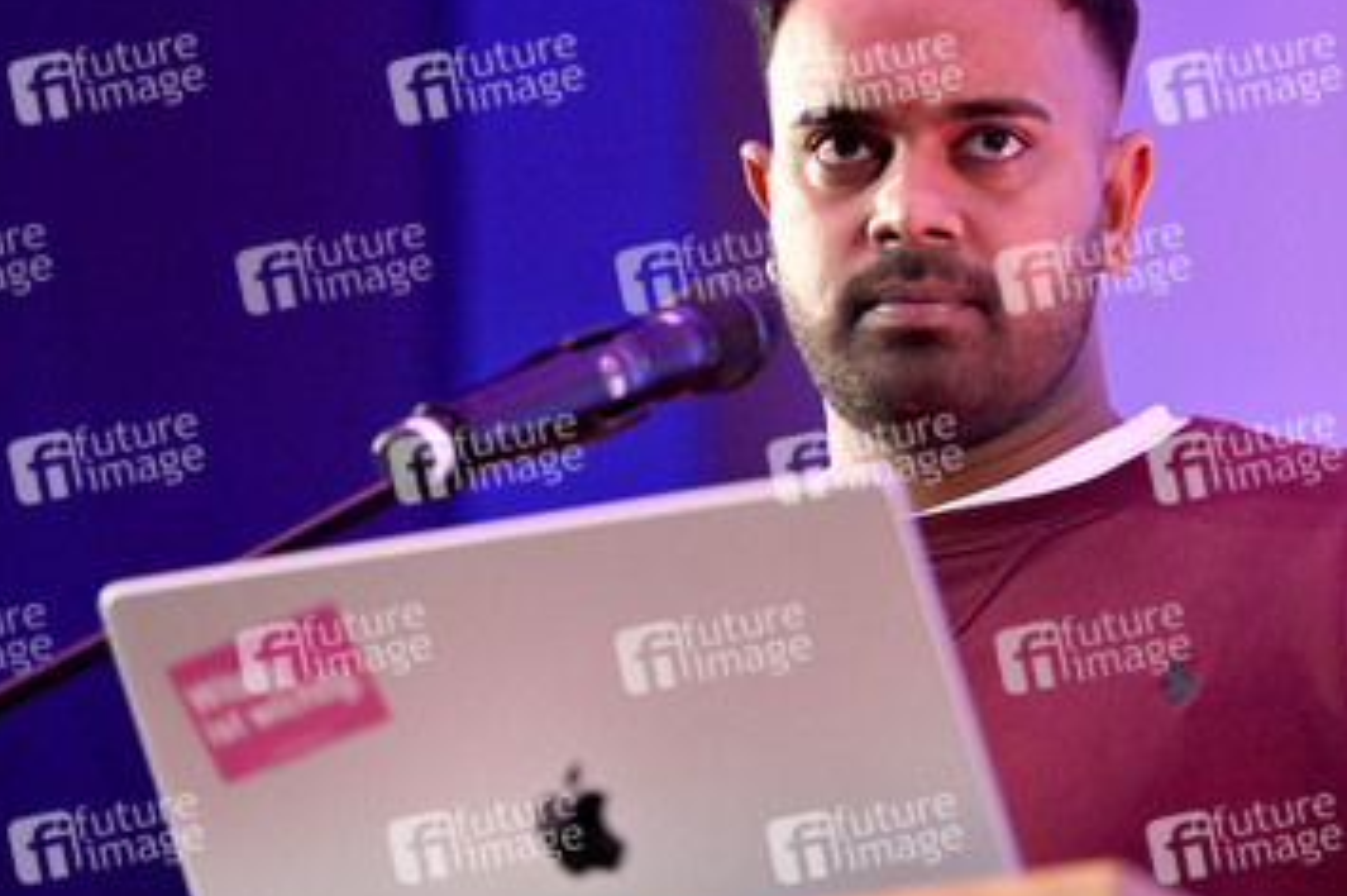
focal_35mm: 254
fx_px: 9495
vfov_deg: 5.4
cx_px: 765
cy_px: 364
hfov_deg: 8.1
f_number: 2.8
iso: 5000
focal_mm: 200
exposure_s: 1/200
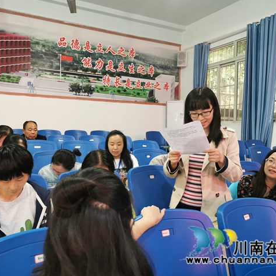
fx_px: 289
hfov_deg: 51.0
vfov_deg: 51.1
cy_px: 138
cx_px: 126
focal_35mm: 32
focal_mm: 5.58
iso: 250
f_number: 1.8
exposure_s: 1/33.3
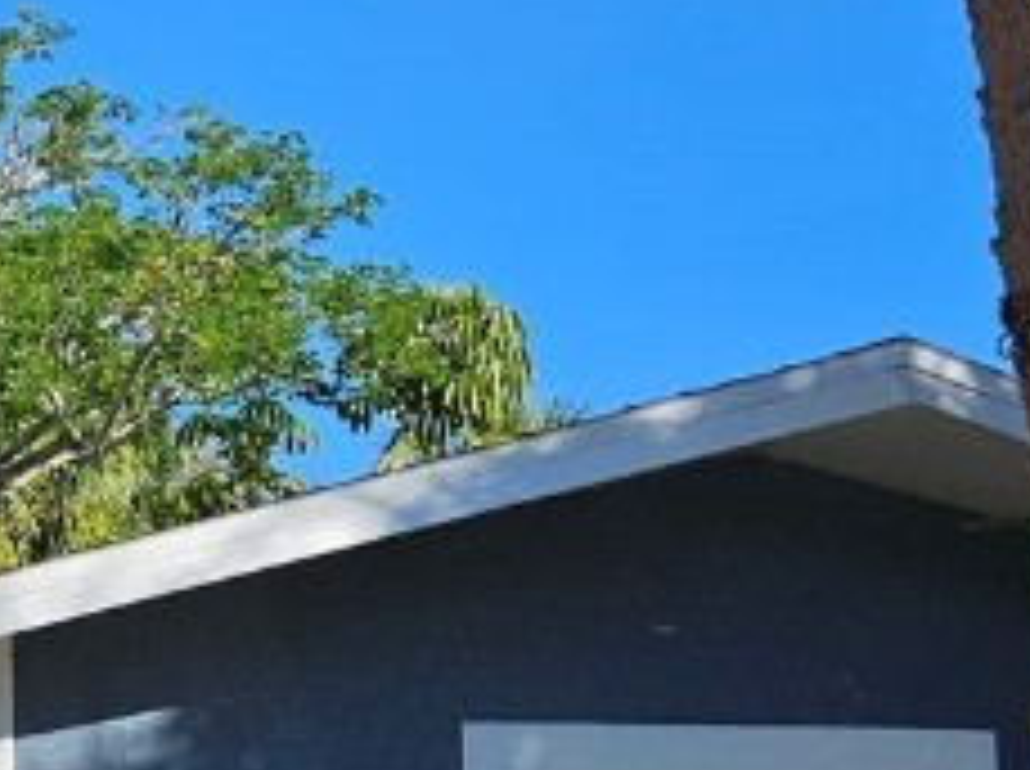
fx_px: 3060
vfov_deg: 13.9
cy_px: 914
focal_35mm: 103
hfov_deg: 17.8
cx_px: -342
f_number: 1.8
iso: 25
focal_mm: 5.4
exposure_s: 1/1834
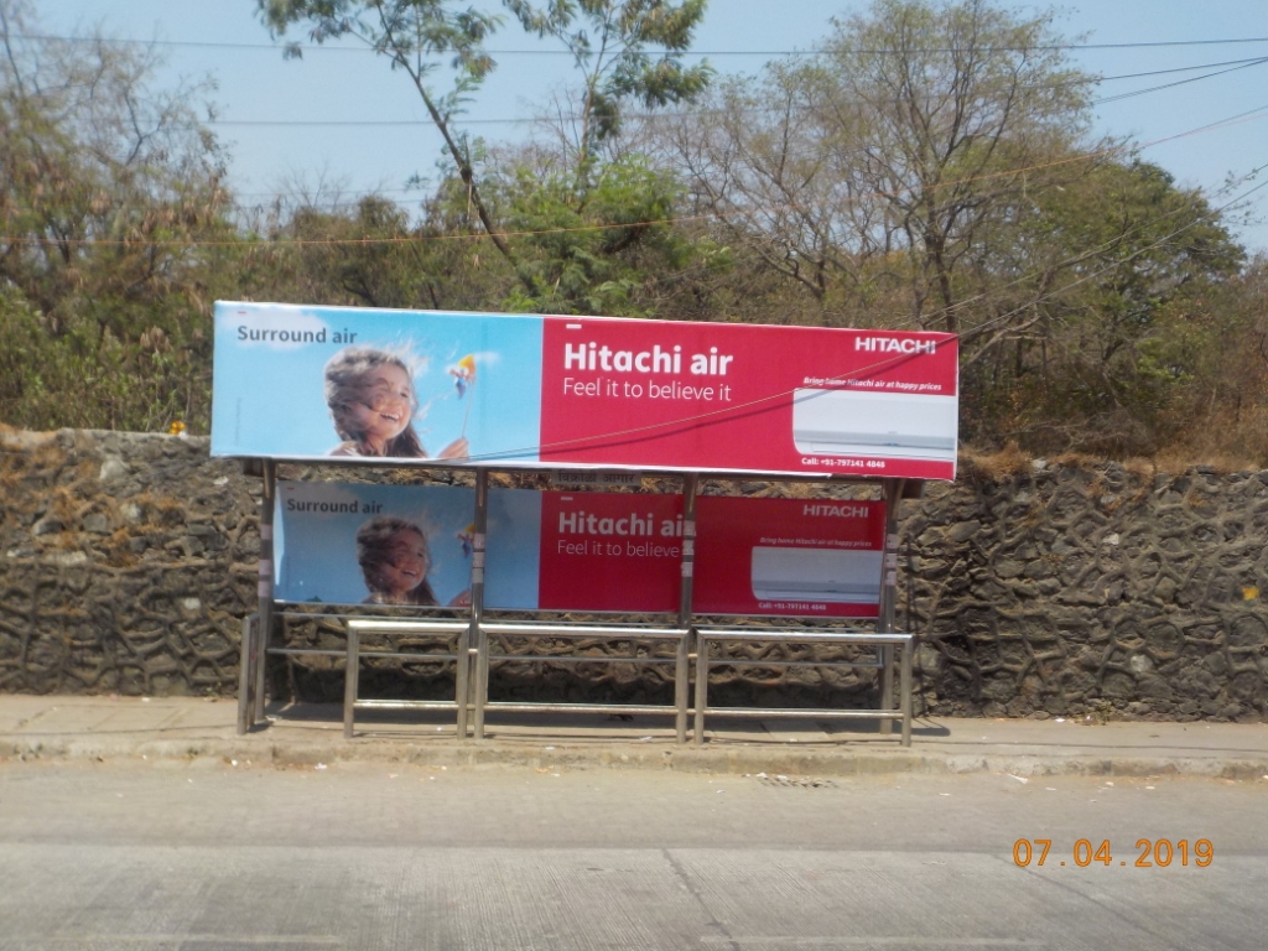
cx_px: 634
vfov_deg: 37.7
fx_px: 1392
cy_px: 476
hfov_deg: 49.0
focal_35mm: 38
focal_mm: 5.2
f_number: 3.7
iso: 125
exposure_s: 1/1000
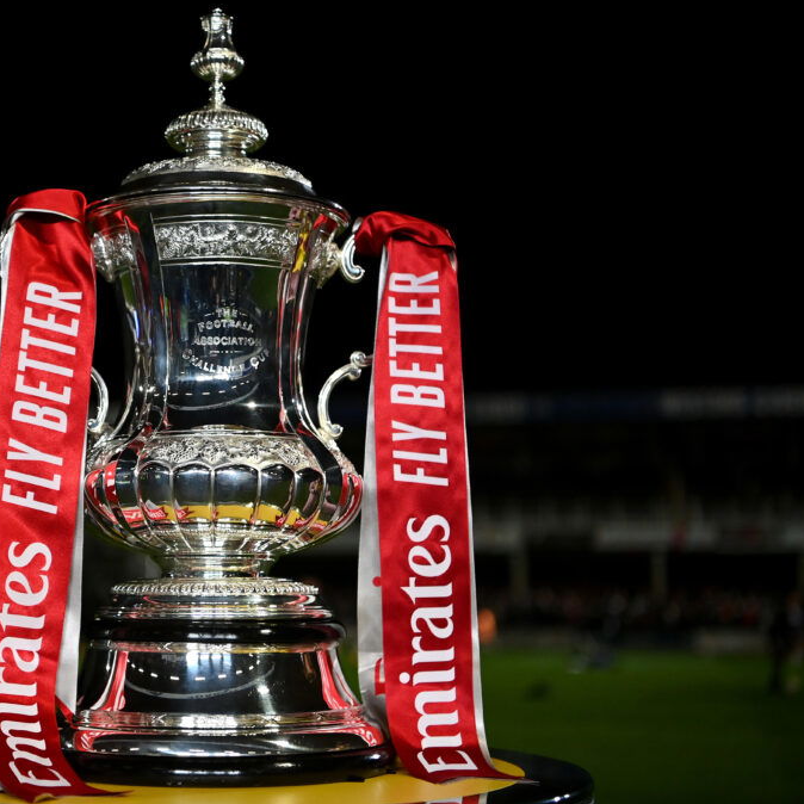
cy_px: 401
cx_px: 228
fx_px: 1629
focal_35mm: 62
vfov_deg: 27.7
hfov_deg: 27.4
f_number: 2.8
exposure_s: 1/1600
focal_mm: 48
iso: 2500
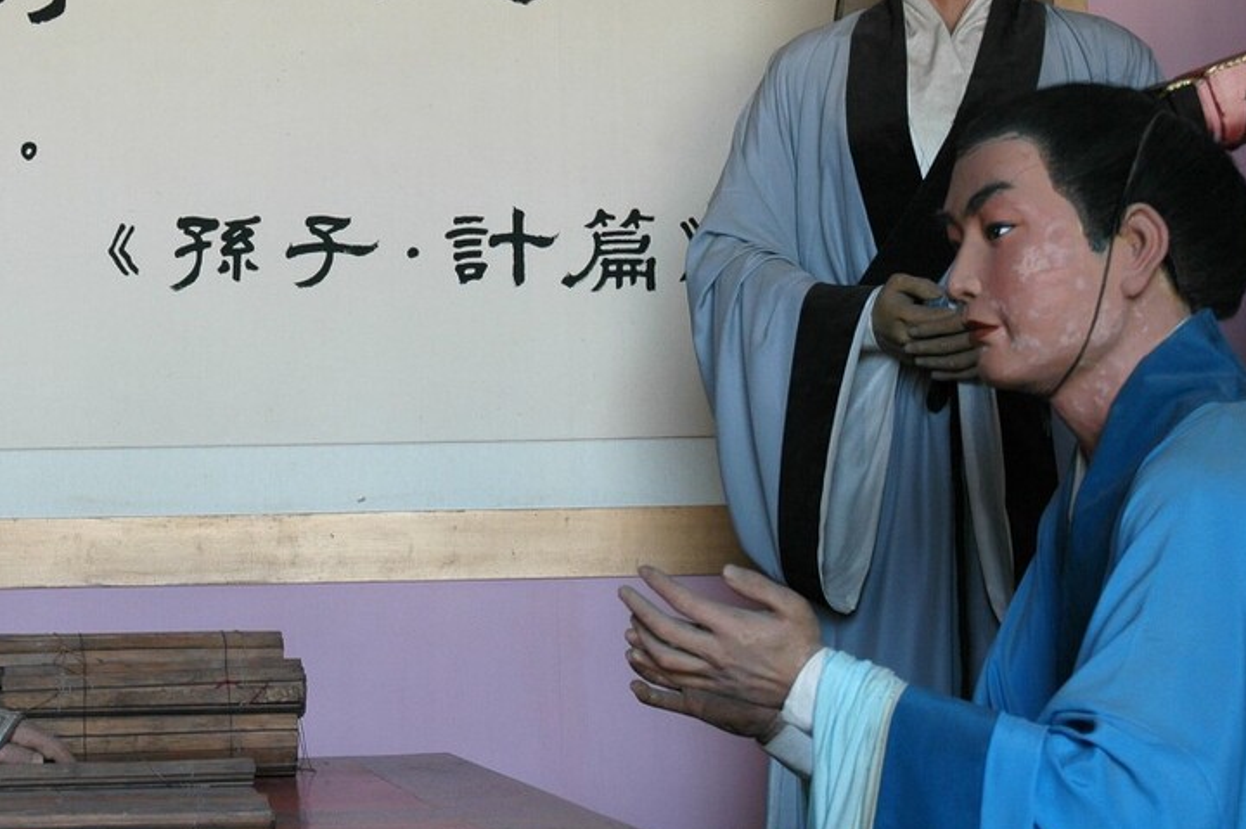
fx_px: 2940
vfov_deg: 16.0
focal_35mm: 85
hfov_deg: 23.6
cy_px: 269
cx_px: 277
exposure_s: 1/80
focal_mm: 34
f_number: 4.5
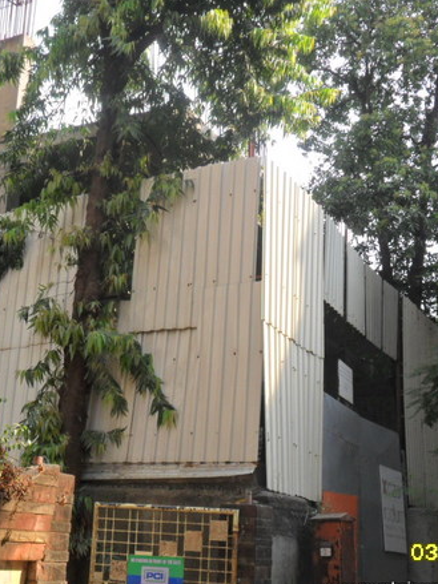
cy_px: 294
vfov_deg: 35.6
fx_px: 911
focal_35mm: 54
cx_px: 154
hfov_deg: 26.9
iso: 100
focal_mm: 6.6
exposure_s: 1/180
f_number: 4
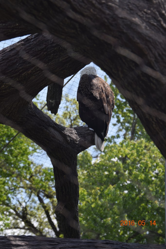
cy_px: 124
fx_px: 934
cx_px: 83
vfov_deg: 15.2
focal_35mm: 135
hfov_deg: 10.2
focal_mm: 90
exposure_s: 1/640
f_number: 6.3
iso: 200
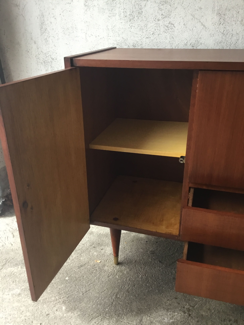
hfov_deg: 45.4
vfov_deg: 58.4
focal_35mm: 31
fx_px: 291
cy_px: 162
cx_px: 122
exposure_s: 1/33
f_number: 2.4
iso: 100
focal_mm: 3.3
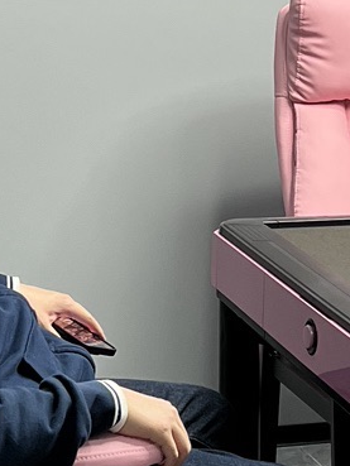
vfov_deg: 14.0
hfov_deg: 10.5
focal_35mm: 141
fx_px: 1900
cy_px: 169
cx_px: 186
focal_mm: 5.7
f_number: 1.5
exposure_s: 1/100
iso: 100
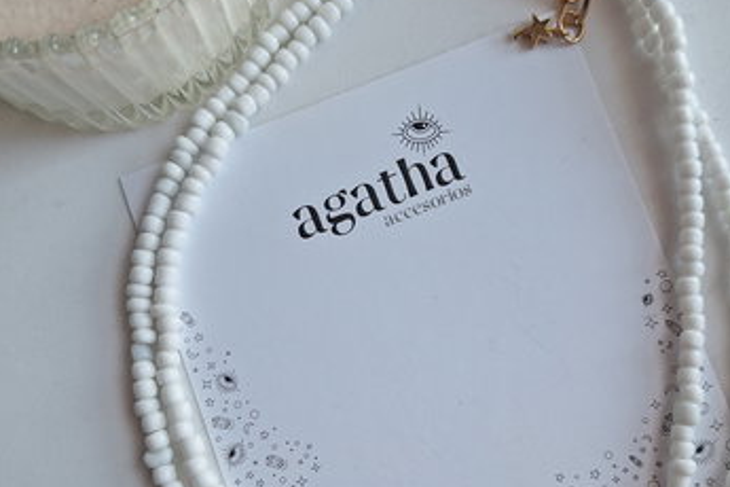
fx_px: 750
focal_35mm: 37
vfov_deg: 35.7
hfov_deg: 51.7
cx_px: 421
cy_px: 312
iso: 64
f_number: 1.8
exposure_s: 1/100
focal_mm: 5.54
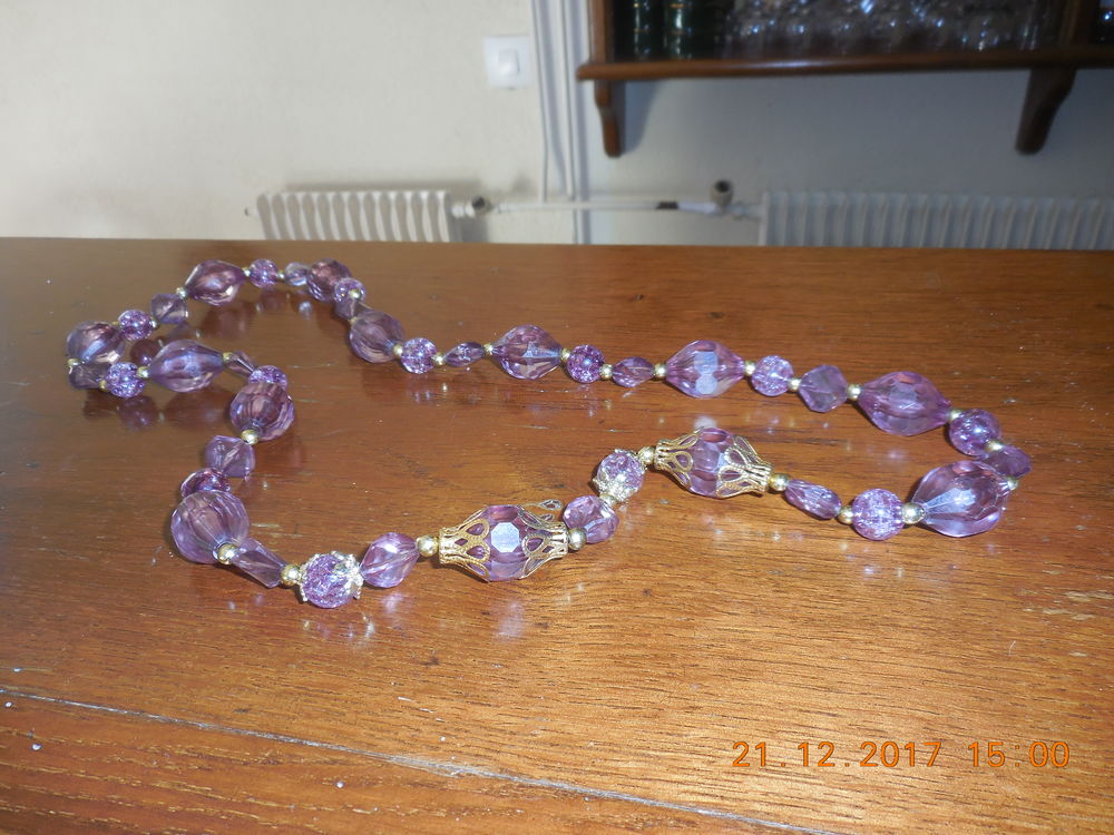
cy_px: 418
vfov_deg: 54.9
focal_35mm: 25
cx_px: 557
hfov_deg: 69.4
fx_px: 805
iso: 125
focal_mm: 4.5
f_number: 3.7
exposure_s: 1/25
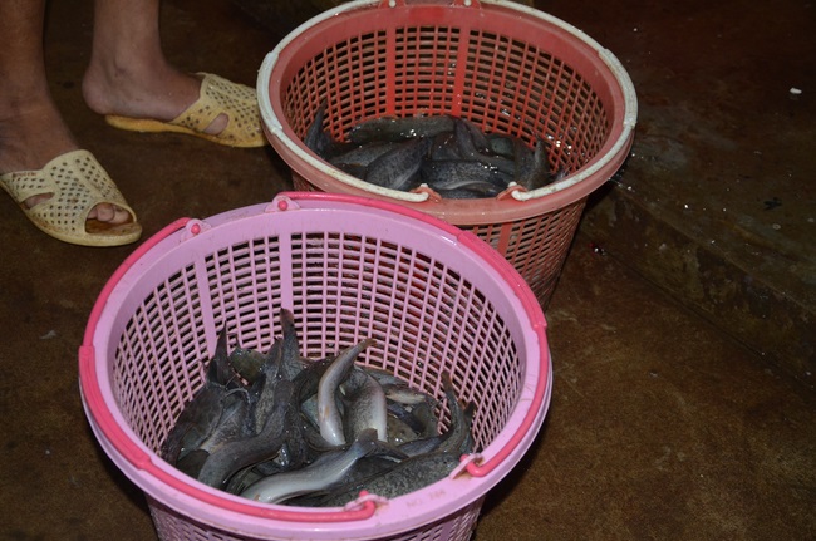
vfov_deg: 21.5
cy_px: 270
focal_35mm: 63
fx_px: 1426
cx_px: 408
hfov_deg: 31.9
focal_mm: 42
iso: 800
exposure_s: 1/60
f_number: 4.8
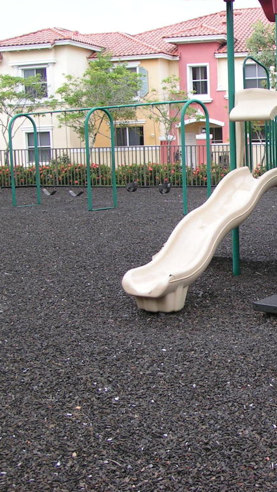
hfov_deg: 20.8
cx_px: 277
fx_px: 731
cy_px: 246
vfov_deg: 37.2
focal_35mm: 56
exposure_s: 1/125
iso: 50
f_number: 5.6
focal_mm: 5.8
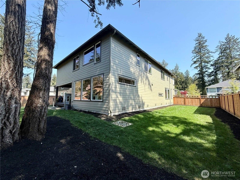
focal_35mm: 14
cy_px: 90
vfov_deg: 85.7
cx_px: 120
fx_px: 97
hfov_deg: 102.1
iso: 50
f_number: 2.2
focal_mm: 2.22
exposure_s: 1/664
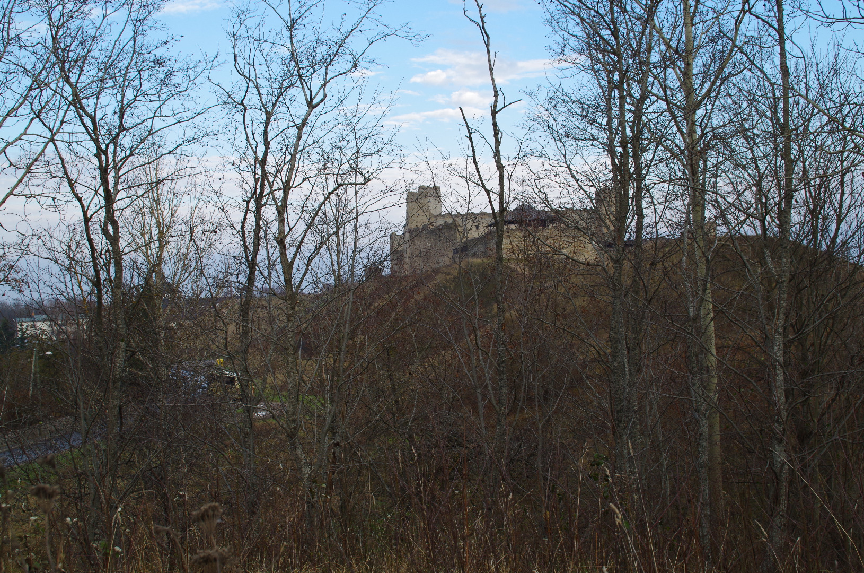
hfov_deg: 46.5
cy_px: 286
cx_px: 432
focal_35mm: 42
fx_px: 1006
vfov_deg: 31.8
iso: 250
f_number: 11
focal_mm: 28
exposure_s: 1/100
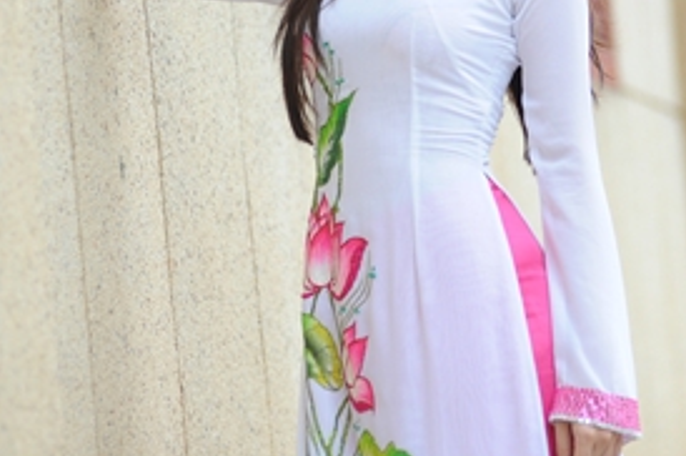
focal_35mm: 318
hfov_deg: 6.5
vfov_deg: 4.3
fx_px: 6052
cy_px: 16
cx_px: 458
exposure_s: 1/100
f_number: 2.8
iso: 1600
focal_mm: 145
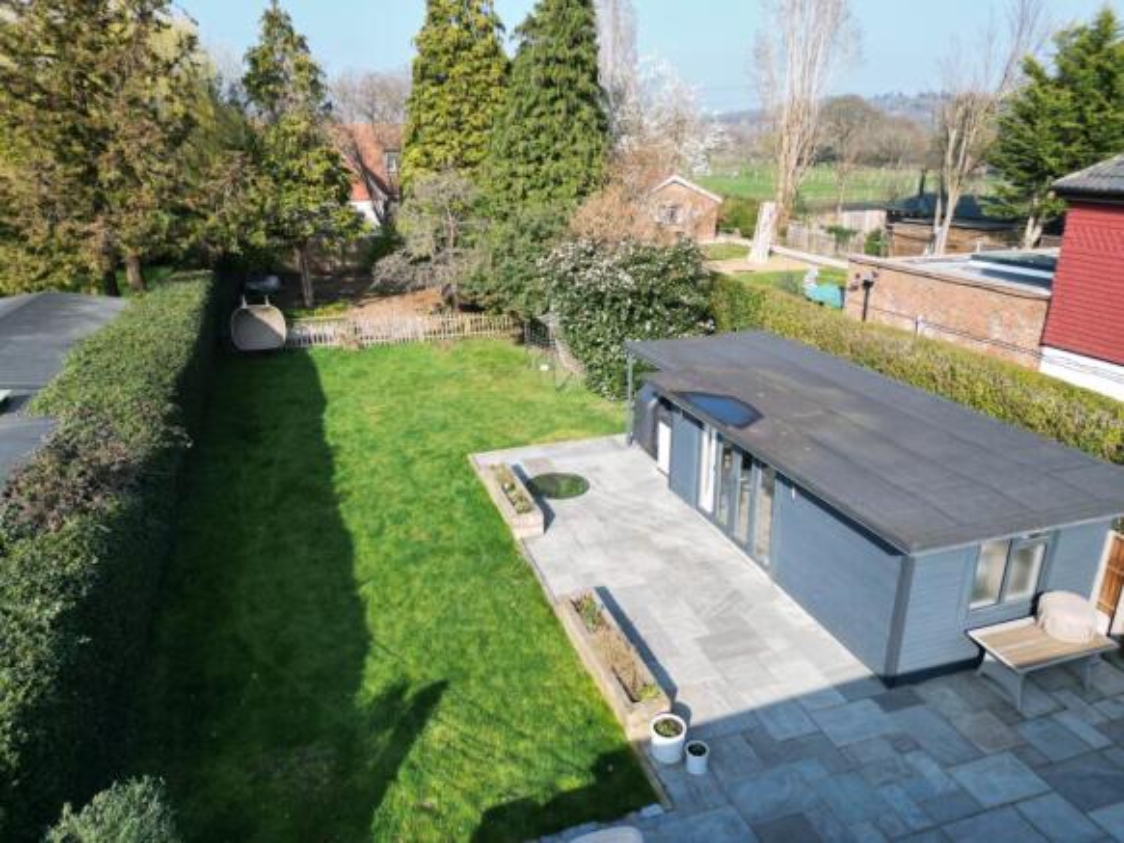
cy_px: 422
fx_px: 779
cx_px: 562
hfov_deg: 71.6
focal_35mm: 24
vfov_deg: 56.8
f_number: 1.7
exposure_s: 1/1600
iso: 140
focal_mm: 6.72
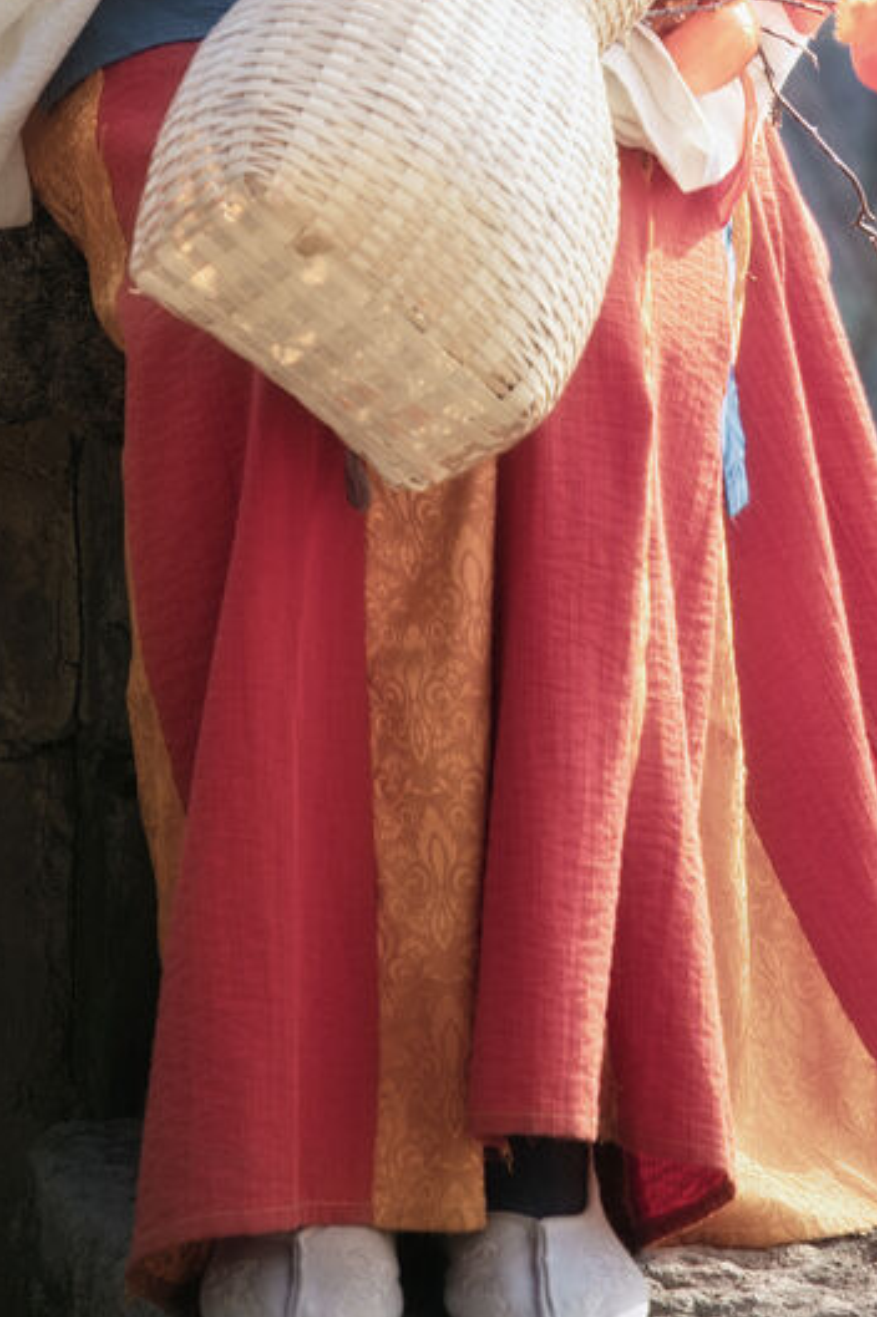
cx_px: 344
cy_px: -685
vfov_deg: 4.4
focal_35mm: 463
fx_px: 16940
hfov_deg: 3.0
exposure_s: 1/320
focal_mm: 136
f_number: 2.8
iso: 64
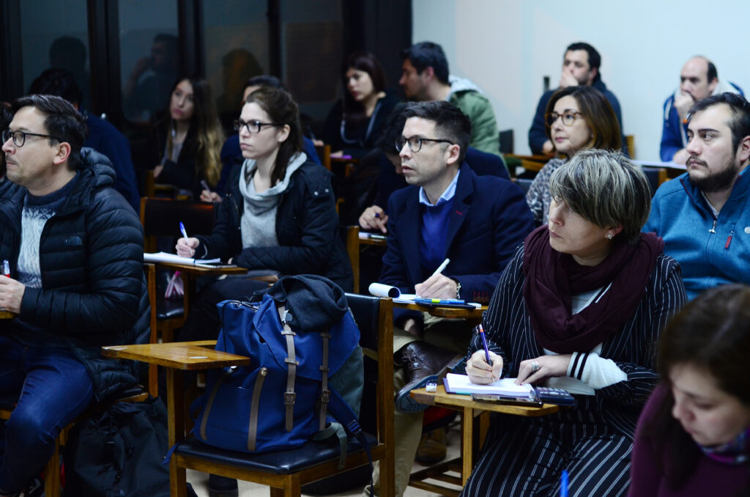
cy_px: 248
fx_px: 1559
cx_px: 375
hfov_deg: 27.0
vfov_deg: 18.1
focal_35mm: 75
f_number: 2.8
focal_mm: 50
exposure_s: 1/90
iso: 800
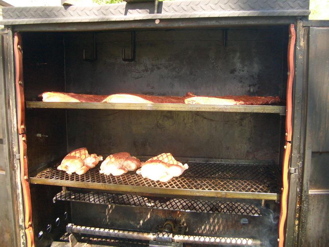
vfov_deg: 40.7
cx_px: 164
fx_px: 333
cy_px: 124
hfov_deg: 52.6
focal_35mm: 35
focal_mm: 5.8
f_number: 2.6
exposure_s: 1/200
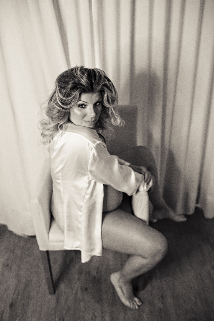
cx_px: 107
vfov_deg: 54.5
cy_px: 160
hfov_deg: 37.8
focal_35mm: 35
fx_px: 312
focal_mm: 35
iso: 640
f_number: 2.8
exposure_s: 1/160
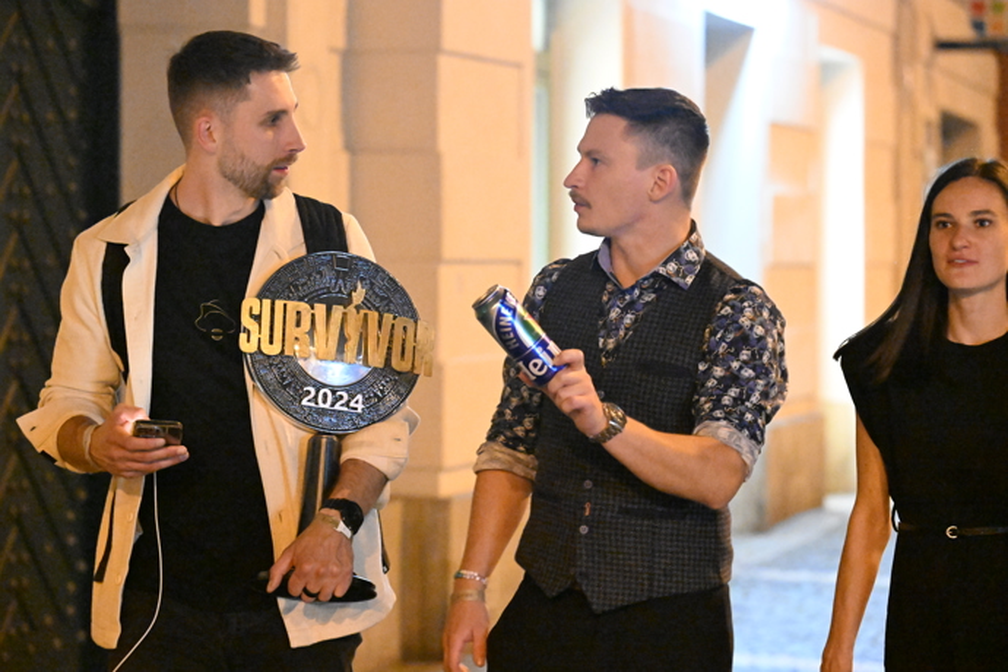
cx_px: 504
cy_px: 336
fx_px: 3220
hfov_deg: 17.8
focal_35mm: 115
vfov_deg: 11.9
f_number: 4
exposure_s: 1/100
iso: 40000
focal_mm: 115
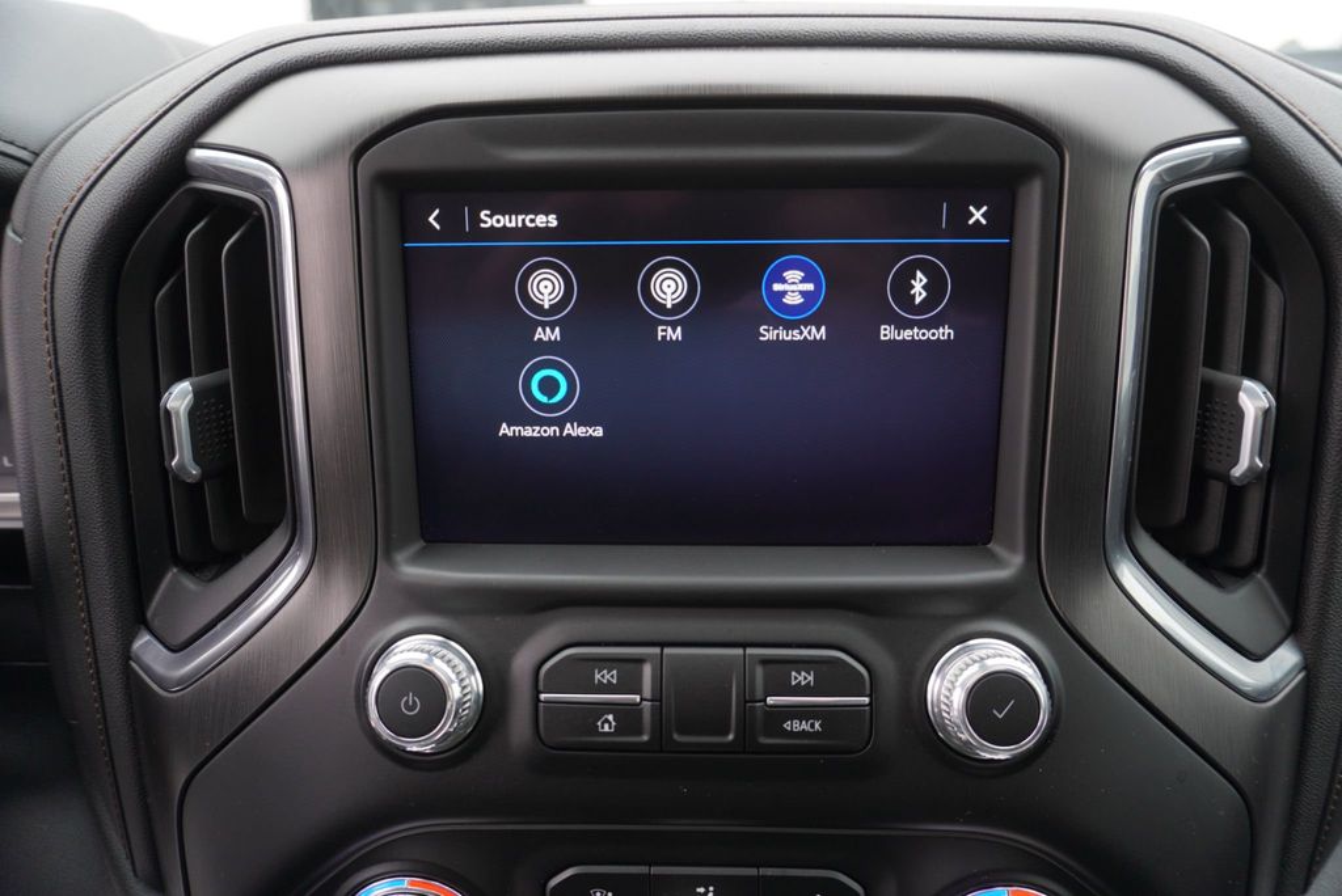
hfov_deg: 73.7
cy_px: 448
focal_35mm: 24
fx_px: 895
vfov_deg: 53.2
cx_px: 671
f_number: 4
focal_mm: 16
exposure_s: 1/60
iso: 160
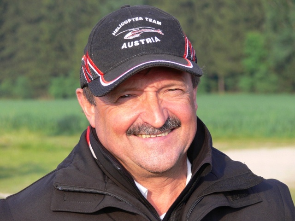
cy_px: 110
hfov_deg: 10.5
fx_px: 1602
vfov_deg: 7.9
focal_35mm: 188
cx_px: 148
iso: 80
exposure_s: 1/125
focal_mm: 39.6
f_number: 4
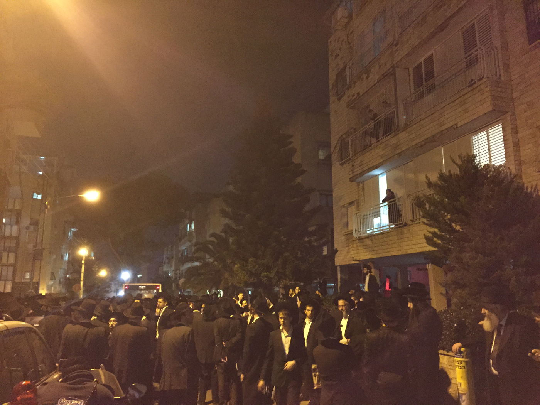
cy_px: 202
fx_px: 452
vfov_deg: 48.2
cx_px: 270
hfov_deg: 61.7
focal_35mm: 29
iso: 800
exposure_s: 1/17
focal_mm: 4.15
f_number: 2.2
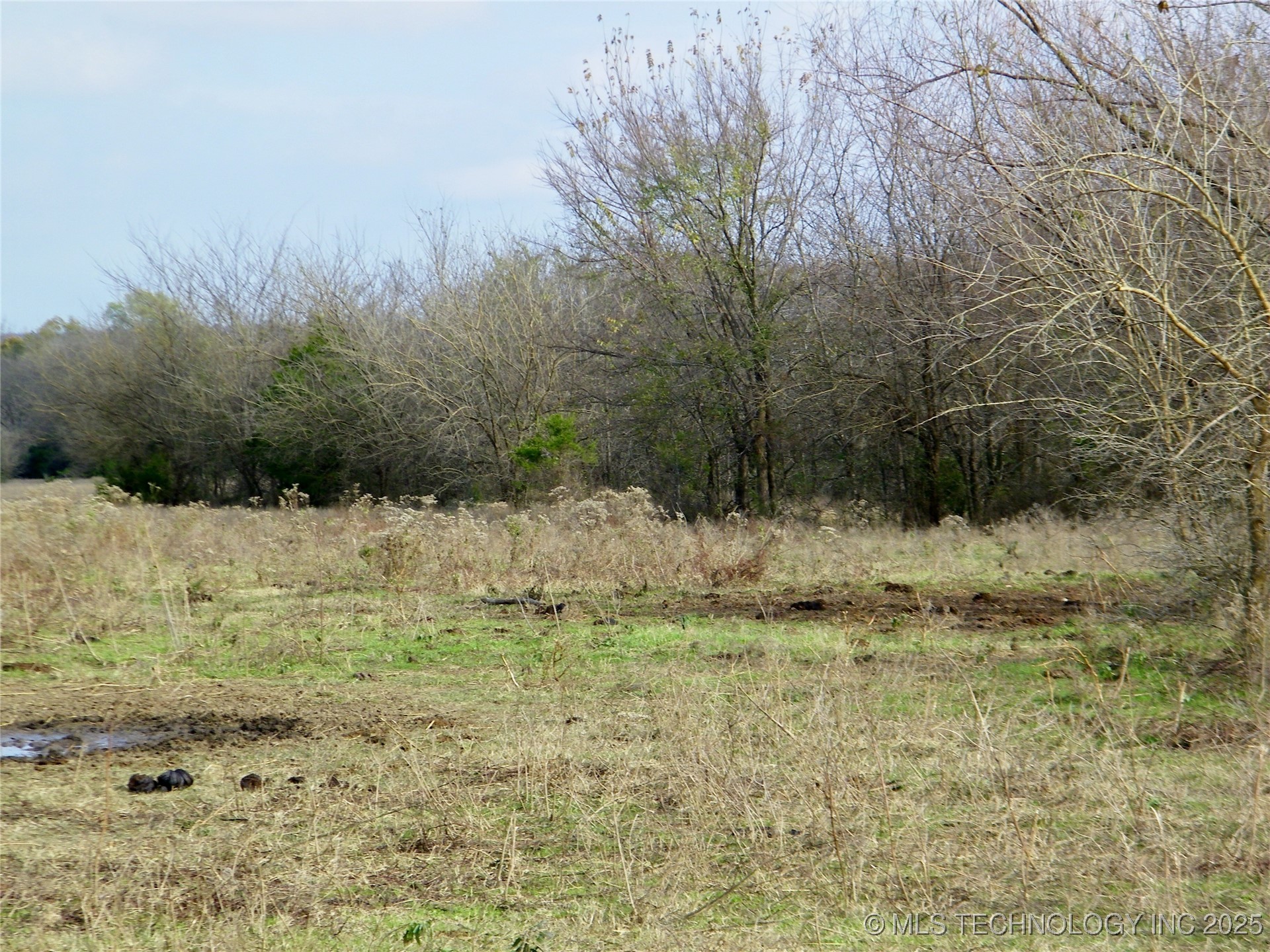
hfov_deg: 14.7
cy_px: 476
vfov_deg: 11.1
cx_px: 635
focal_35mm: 134
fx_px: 4916
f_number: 4.9
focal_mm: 23.9
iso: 80
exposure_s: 1/250
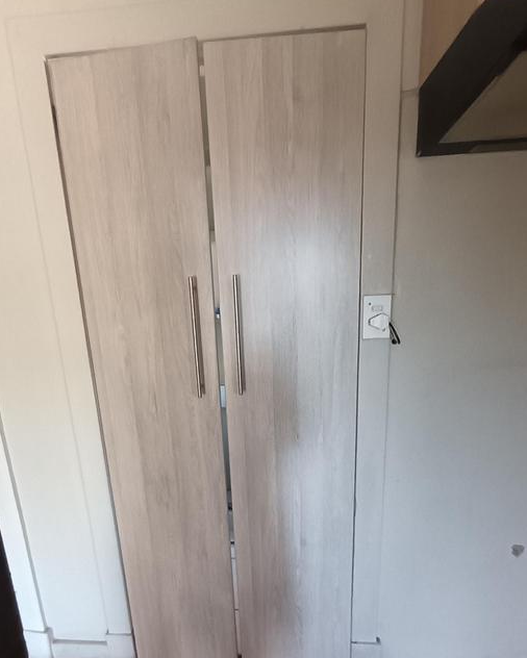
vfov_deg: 76.8
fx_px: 409
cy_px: 391
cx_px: 244
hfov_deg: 65.5
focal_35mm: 21
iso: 728
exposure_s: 1/25
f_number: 2.2
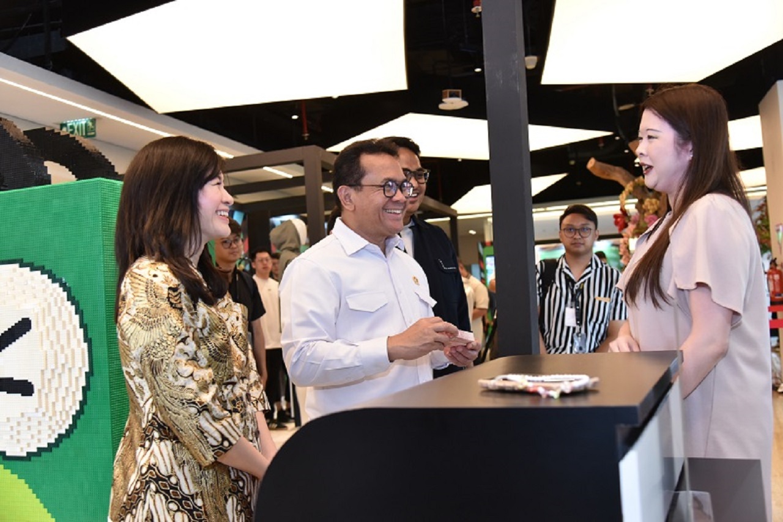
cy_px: 261
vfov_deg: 38.9
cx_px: 392
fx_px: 740
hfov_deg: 55.8
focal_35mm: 34
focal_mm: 34
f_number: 4
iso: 1600
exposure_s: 1/100
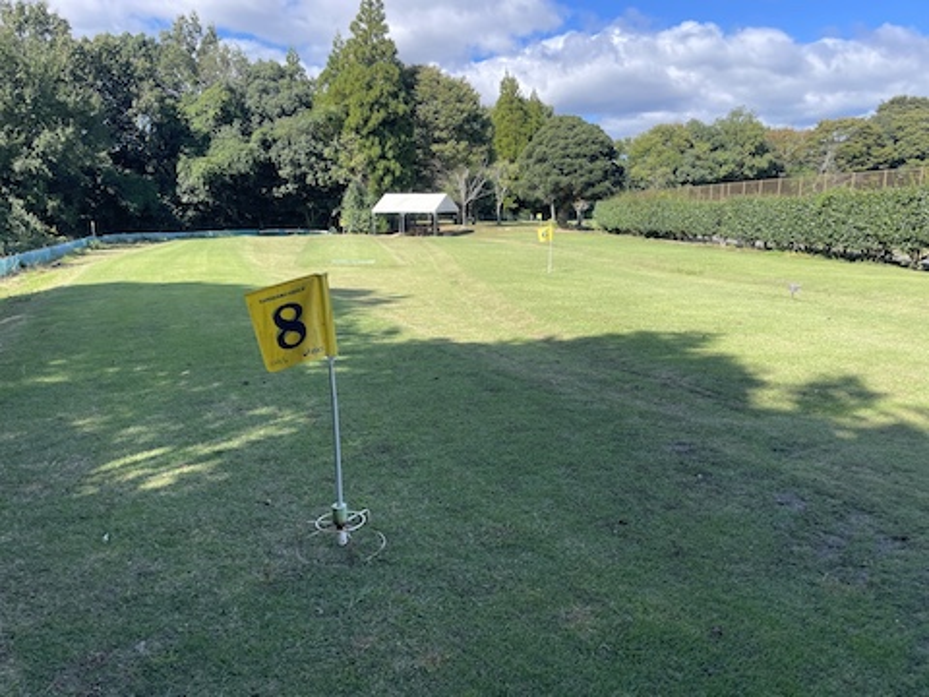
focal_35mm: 26
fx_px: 698
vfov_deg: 53.1
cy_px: 348
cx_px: 464
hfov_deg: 67.3
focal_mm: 4.2
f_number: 1.6
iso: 32
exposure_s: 1/1366
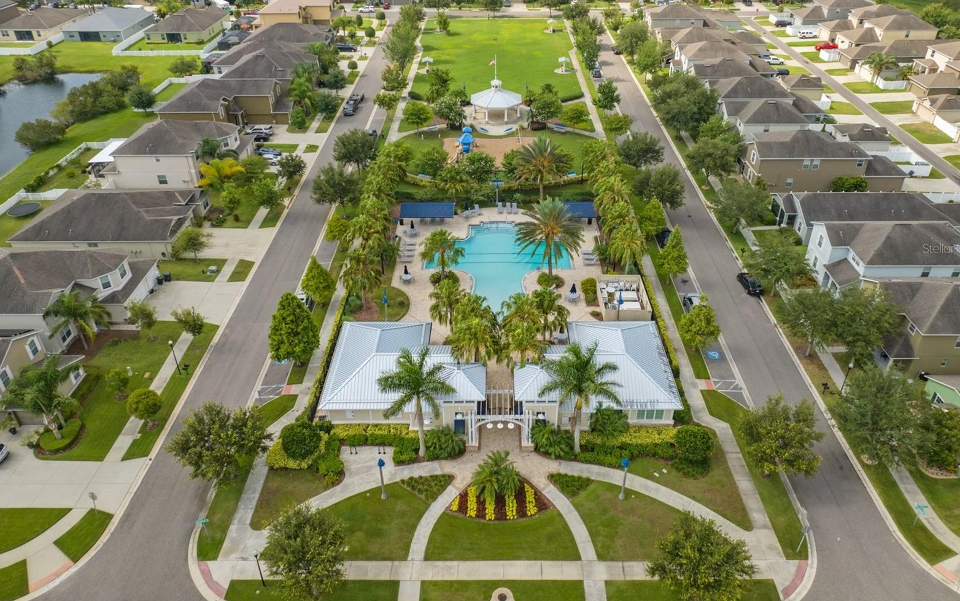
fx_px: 680
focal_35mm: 26
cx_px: 489
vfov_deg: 47.4
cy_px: 248
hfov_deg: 70.4
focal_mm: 12.29
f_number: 2.8
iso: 110
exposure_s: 1/1600
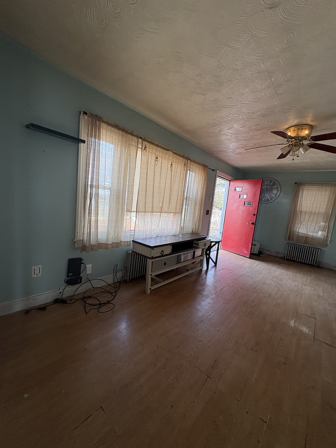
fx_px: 181
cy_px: 224
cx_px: 168
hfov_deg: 85.7
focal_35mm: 14
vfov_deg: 102.1
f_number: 2.2
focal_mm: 2.22
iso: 125
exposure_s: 1/120
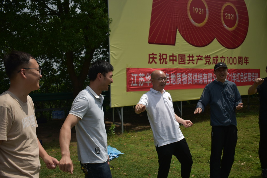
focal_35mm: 36
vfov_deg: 36.9
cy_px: 89
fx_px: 267
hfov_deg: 53.1
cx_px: 134
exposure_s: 1/2000
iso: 100
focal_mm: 24
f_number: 3.8
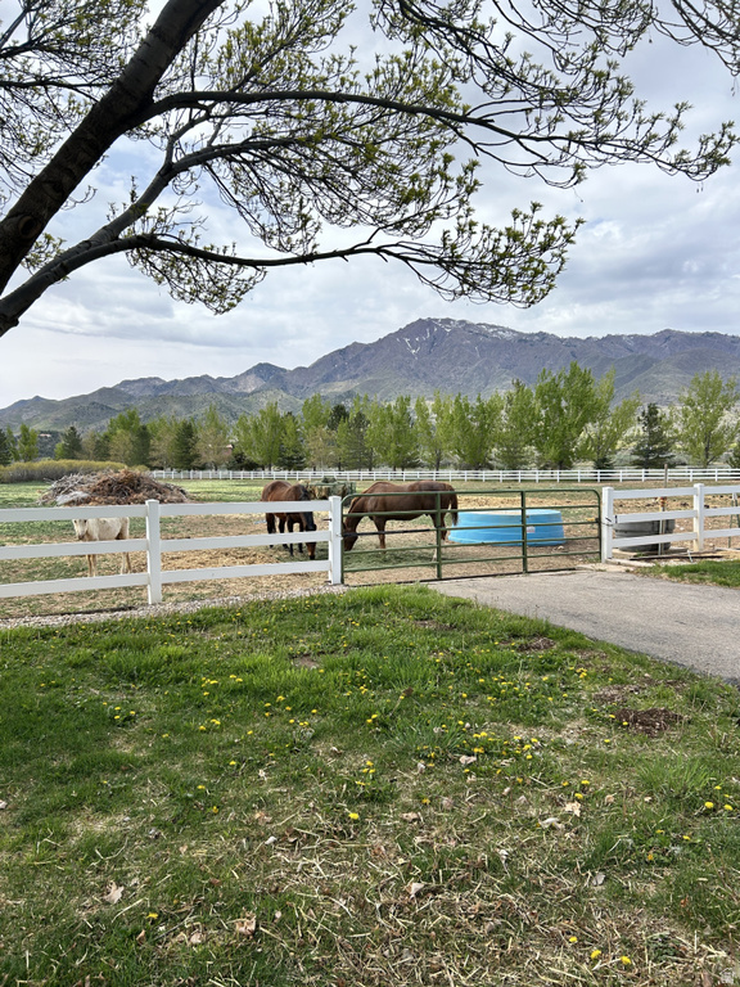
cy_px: 494
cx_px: 370
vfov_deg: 67.3
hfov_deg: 53.1
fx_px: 741
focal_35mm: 26
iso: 50
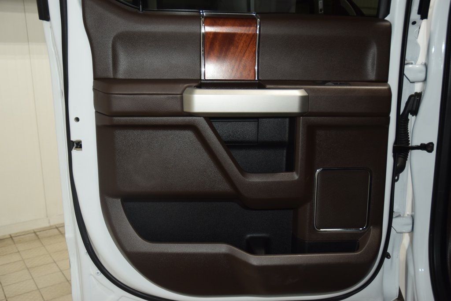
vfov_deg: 36.9
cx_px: 226
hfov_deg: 53.1
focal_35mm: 36
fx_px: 451
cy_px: 150
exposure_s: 1/60
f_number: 4
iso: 800
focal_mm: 24
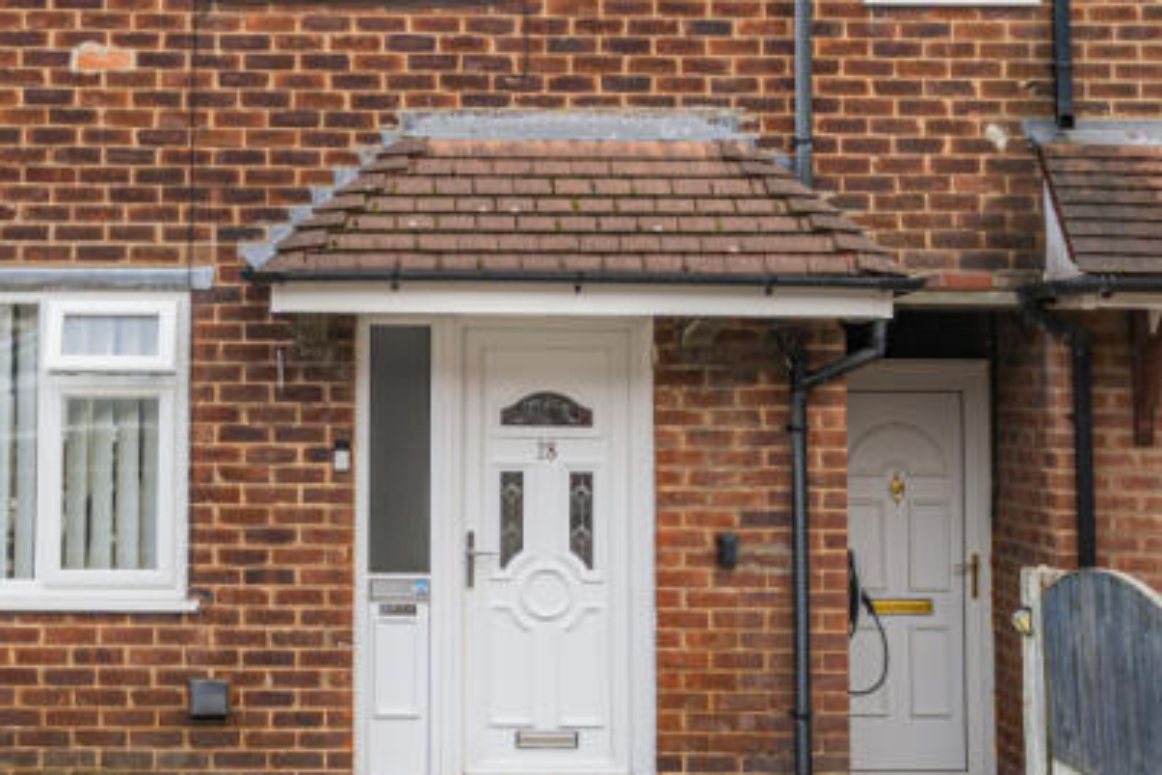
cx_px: 408
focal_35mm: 79
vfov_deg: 17.2
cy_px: 187
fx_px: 2550
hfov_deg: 25.6
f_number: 8
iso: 250
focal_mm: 31
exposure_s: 1/80
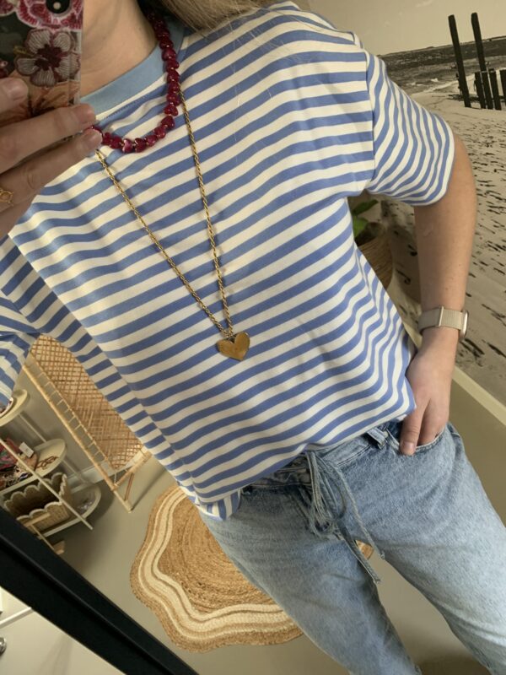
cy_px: 338
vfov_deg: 67.3
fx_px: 507
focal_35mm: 26
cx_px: 253
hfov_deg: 53.1
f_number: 1.8
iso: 200
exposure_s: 1/60
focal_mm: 4.25
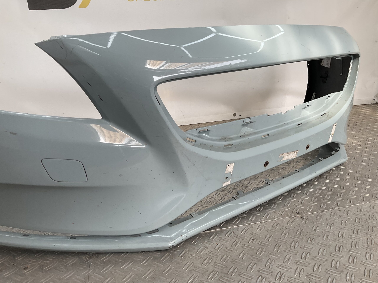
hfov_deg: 61.7
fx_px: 317
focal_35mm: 29
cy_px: 142
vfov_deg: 48.2
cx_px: 189
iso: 16
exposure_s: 1/268
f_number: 1.8
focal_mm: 3
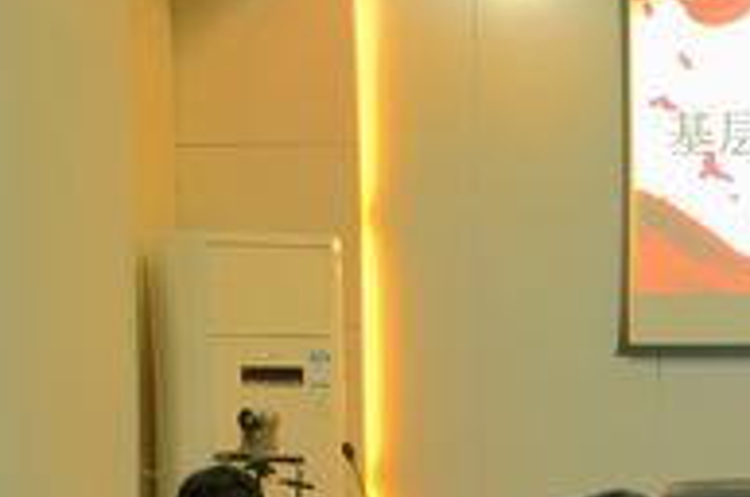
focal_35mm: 136
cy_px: 559
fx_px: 2835
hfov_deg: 14.7
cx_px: 835
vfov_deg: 9.9
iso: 1100
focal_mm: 35
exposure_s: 1/30
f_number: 4.5
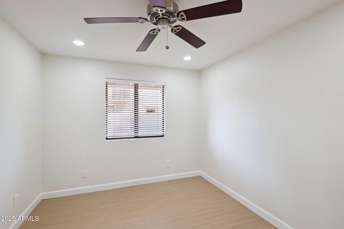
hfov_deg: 96.7
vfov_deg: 73.7
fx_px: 153
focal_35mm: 16
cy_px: 114
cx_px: 172
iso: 400
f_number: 8
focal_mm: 16
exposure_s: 1/25
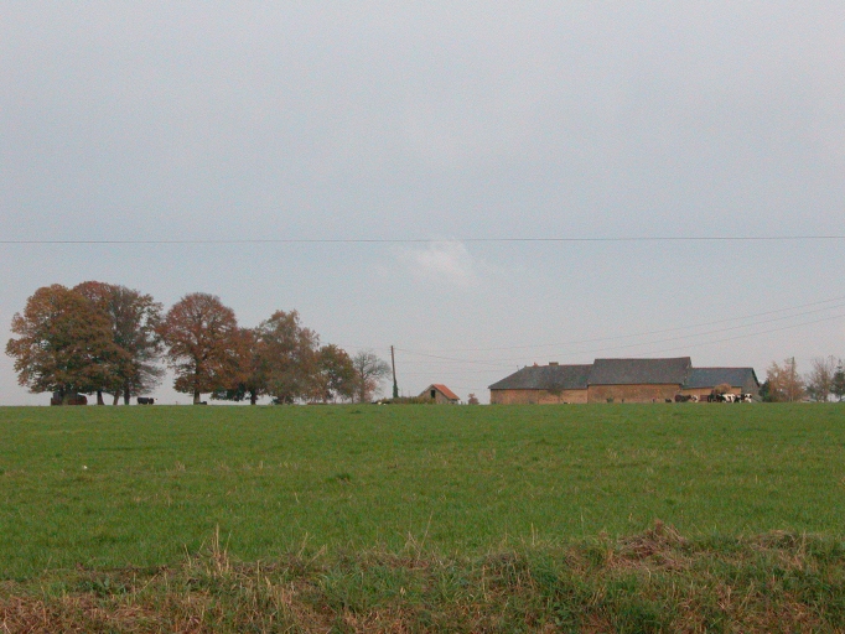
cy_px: 317
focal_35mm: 88
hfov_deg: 22.2
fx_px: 2149
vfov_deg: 16.8
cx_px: 422
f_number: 5.6
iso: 800
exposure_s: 1/582
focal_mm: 22.3
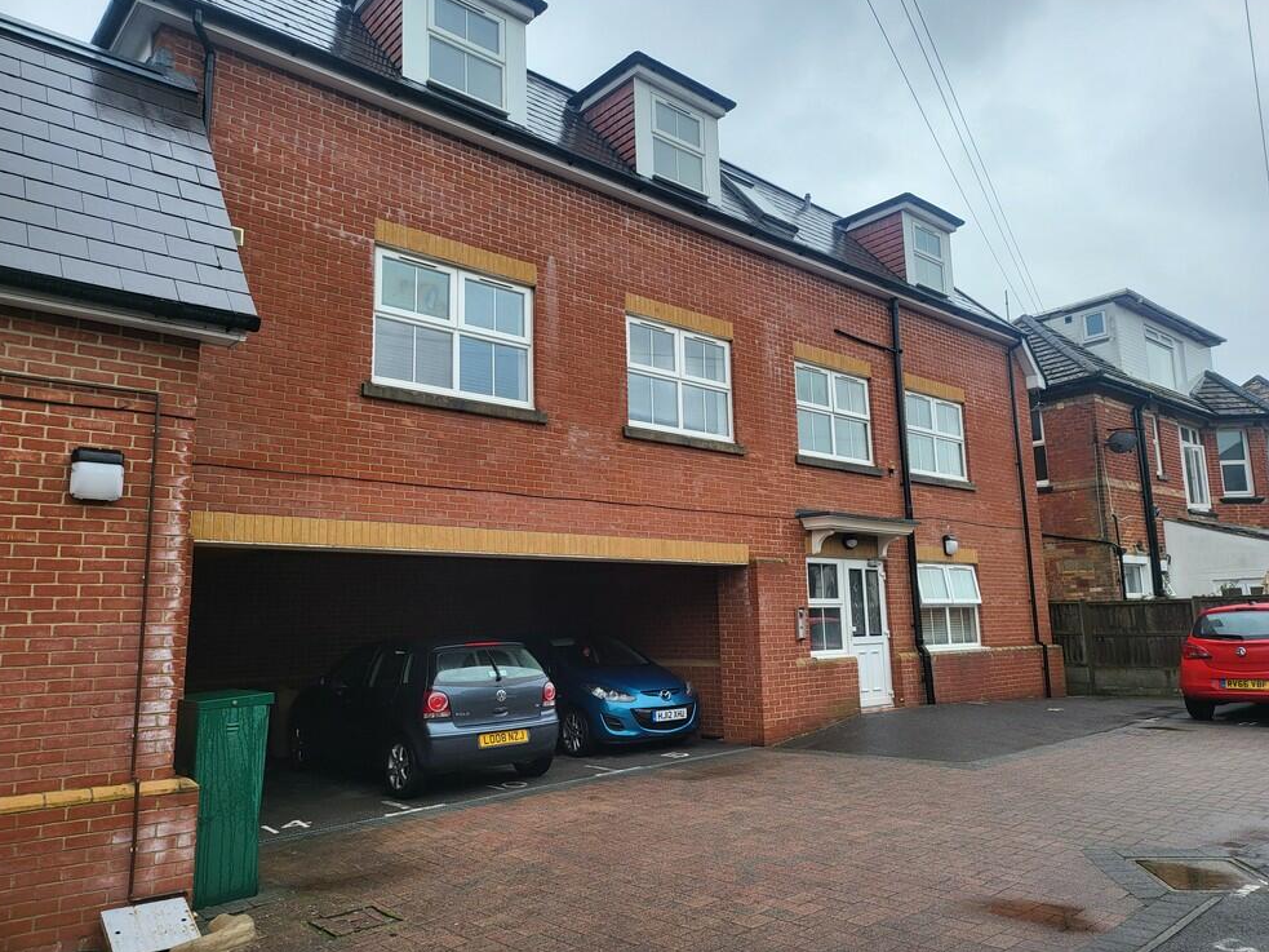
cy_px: 460
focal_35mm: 25
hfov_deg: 69.4
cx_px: 651
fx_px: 916
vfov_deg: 54.9
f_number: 1.8
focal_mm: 5
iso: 40
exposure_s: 1/241
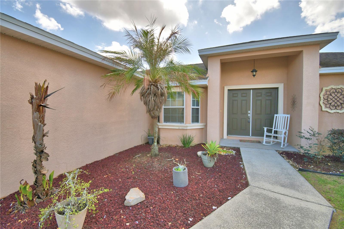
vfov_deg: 77.3
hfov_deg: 100.4
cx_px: 172
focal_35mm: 15
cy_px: 114
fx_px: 143
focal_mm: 10
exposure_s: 1/640
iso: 100
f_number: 4.5
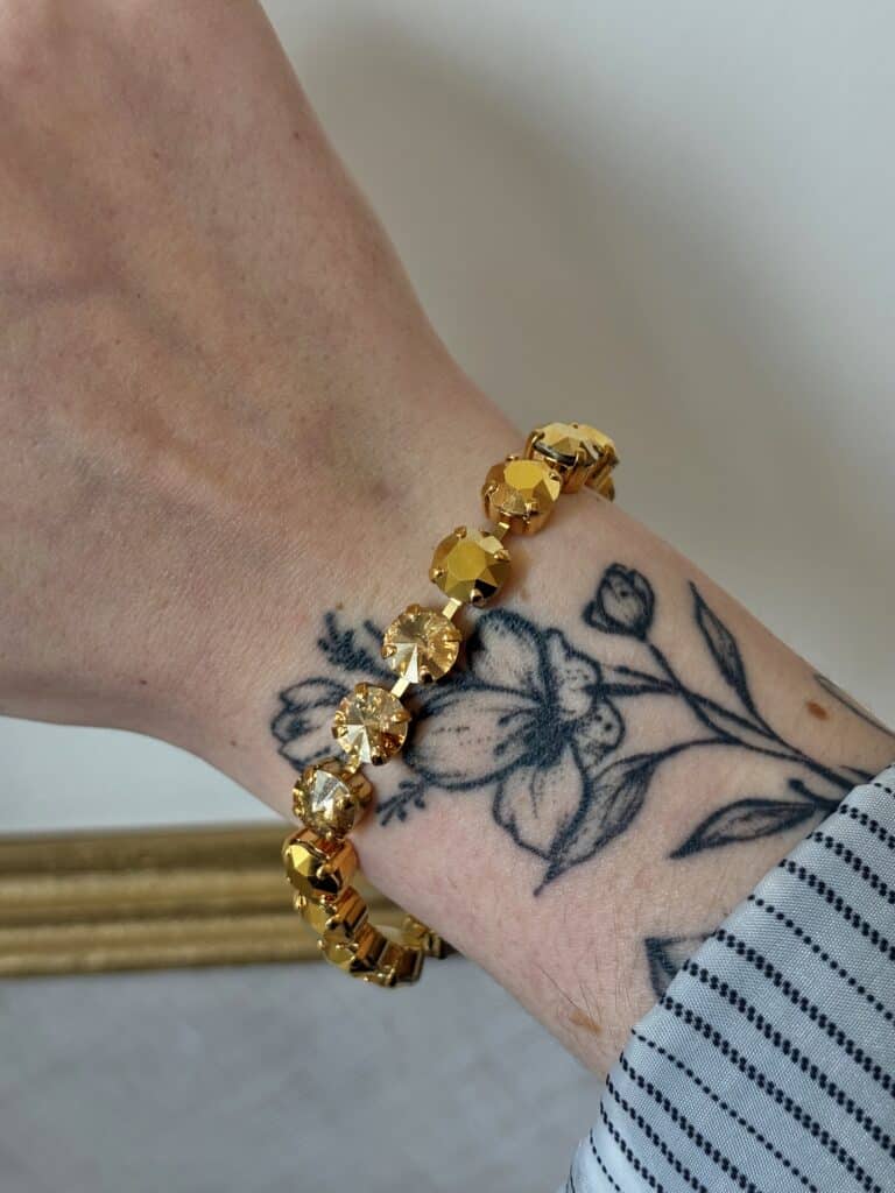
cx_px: 448
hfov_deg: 28.0
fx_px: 1793
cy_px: 596
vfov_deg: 36.8
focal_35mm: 52
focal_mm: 5.96
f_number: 1.6
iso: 50
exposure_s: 1/289
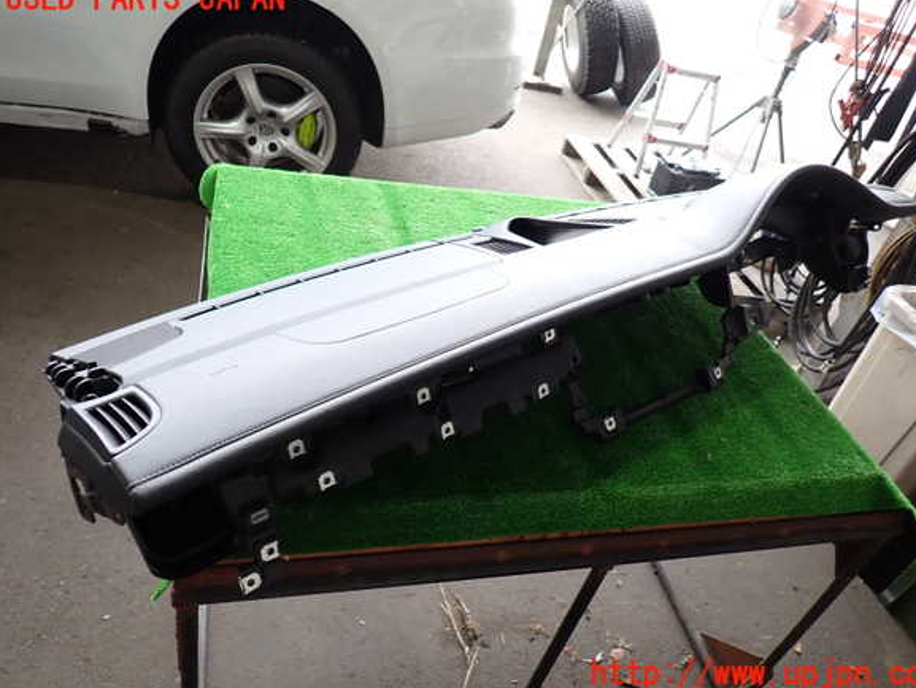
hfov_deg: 67.3
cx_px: 473
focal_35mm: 26
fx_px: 688
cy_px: 337
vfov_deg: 53.1
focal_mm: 4.5
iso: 125
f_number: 2
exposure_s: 1/60
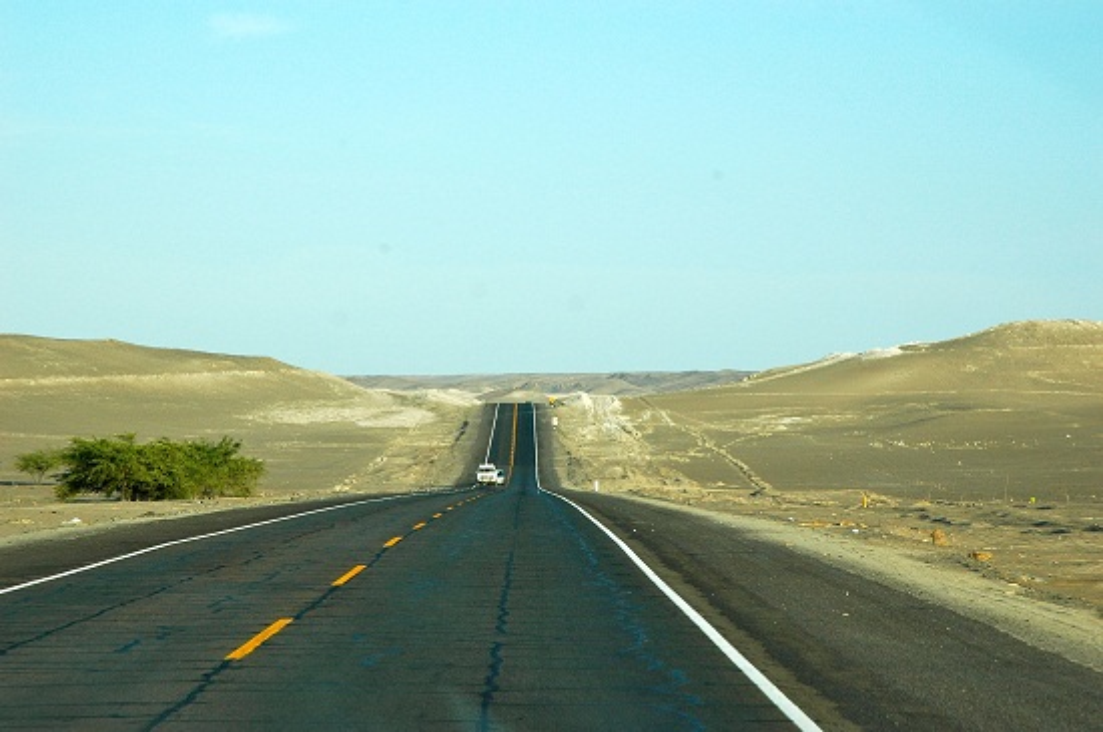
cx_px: 552
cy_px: 366
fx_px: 3212
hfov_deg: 19.5
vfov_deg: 13.0
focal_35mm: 105
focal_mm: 70
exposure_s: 1/320
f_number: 11
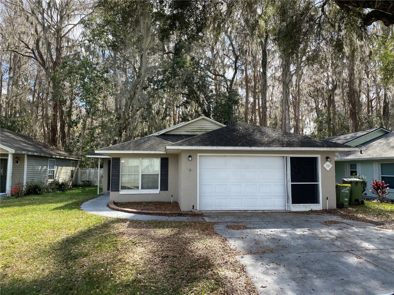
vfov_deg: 53.1
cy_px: 148
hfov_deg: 67.3
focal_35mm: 26
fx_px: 296
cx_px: 197
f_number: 1.8
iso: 32
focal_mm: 4.25
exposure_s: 1/864
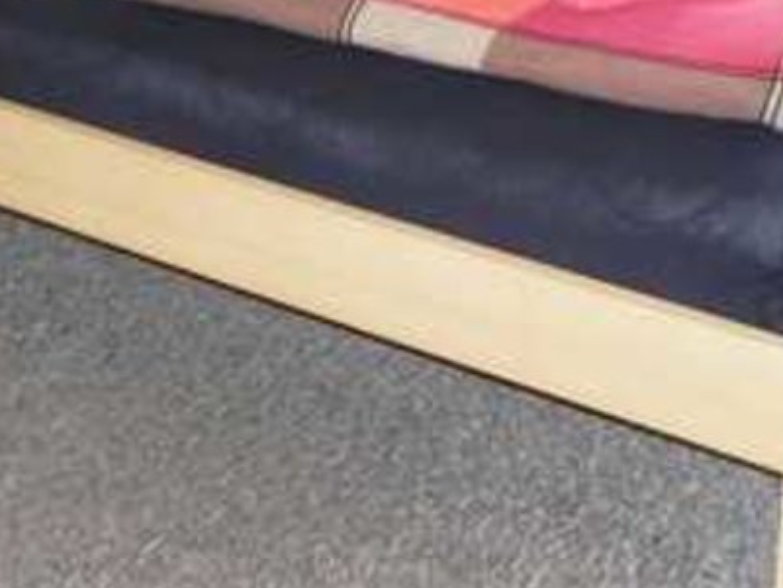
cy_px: -206
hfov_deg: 25.0
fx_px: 1764
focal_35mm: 78
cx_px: 433
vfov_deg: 17.6
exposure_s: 1/30
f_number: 2.8
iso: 200
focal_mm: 4.6
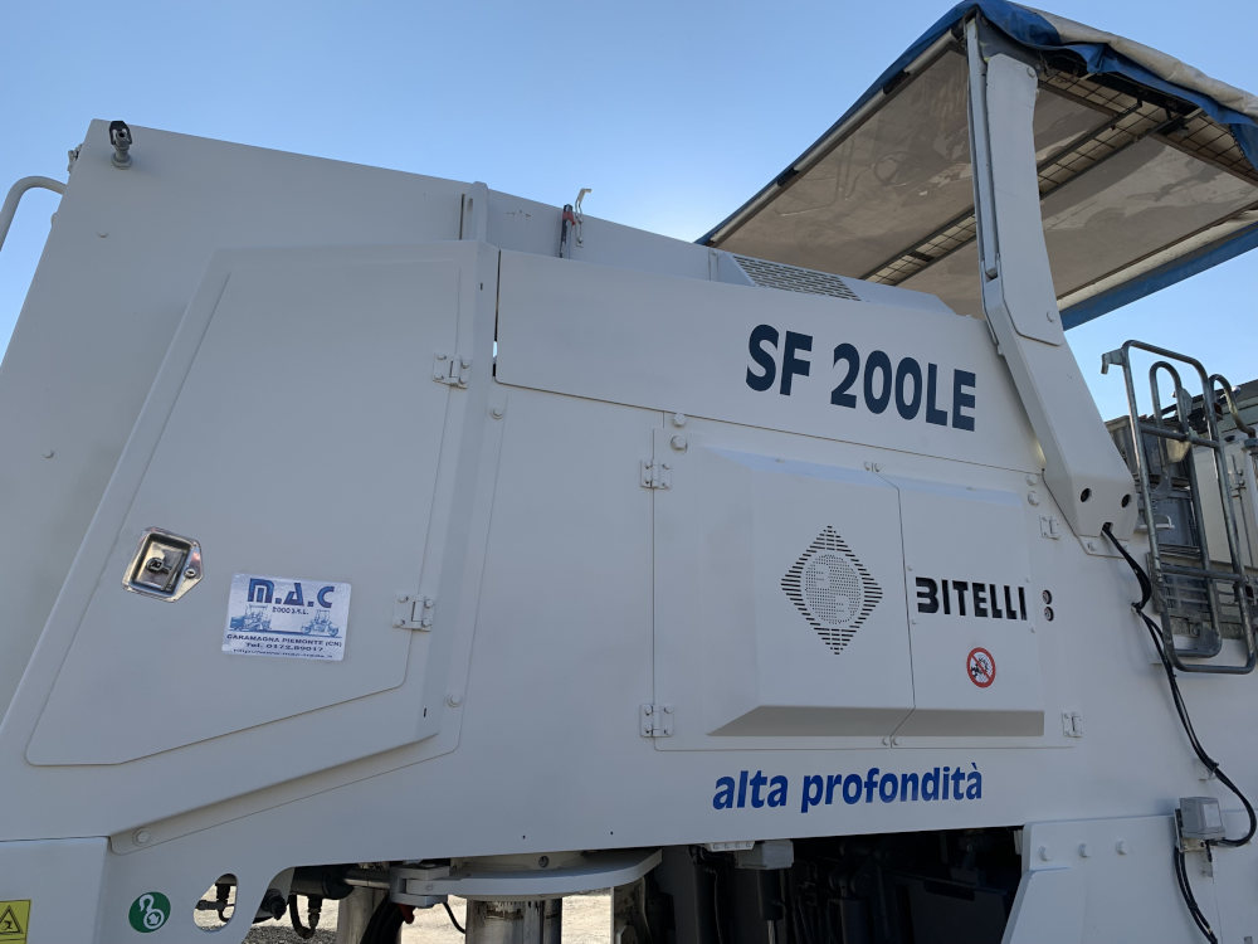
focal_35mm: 26
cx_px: 629
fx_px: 945
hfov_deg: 67.3
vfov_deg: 53.1
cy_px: 472
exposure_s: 1/1585
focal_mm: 4.25
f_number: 1.8
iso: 25
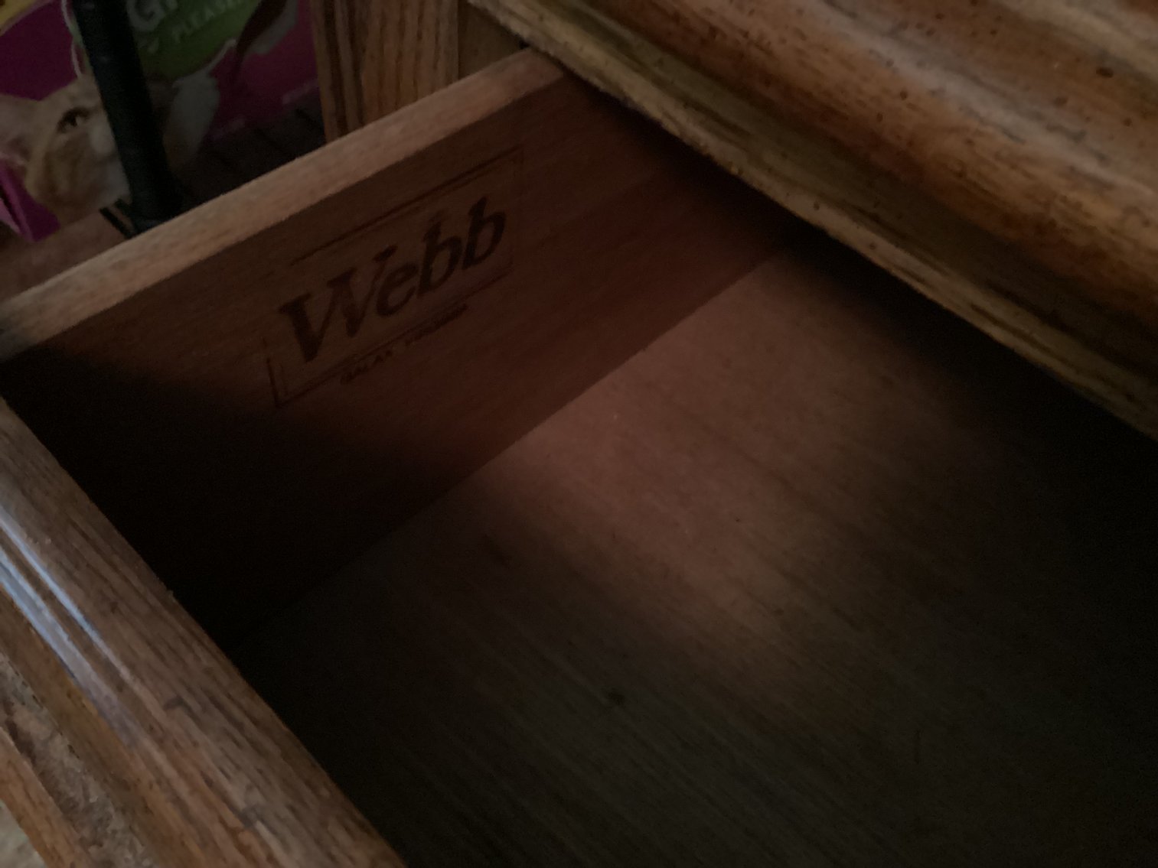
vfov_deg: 45.4
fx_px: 1037
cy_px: 434
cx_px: 579
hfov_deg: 58.3
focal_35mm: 31
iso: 800
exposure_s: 1/15
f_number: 2.4
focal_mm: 3.3
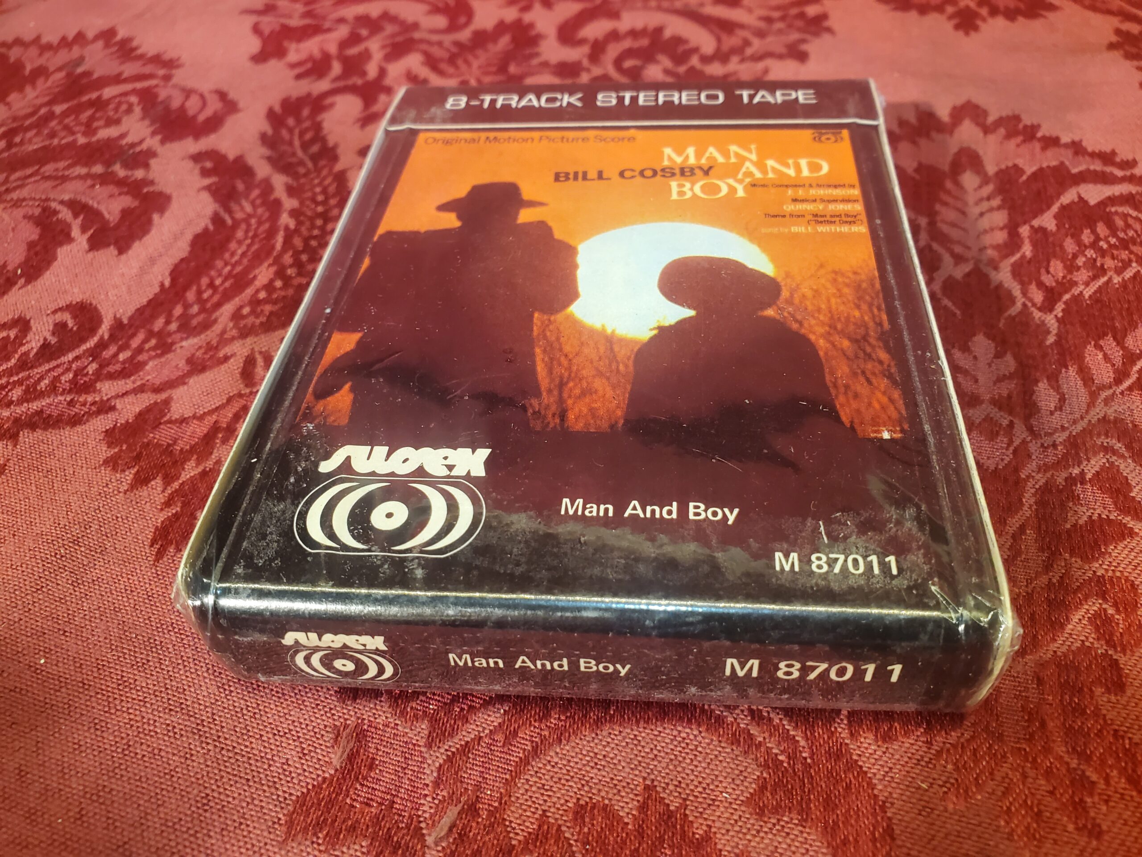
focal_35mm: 26
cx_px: 571
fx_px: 858
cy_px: 428
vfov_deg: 53.1
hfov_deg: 67.3
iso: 200
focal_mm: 4.3
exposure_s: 1/60
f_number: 2.4
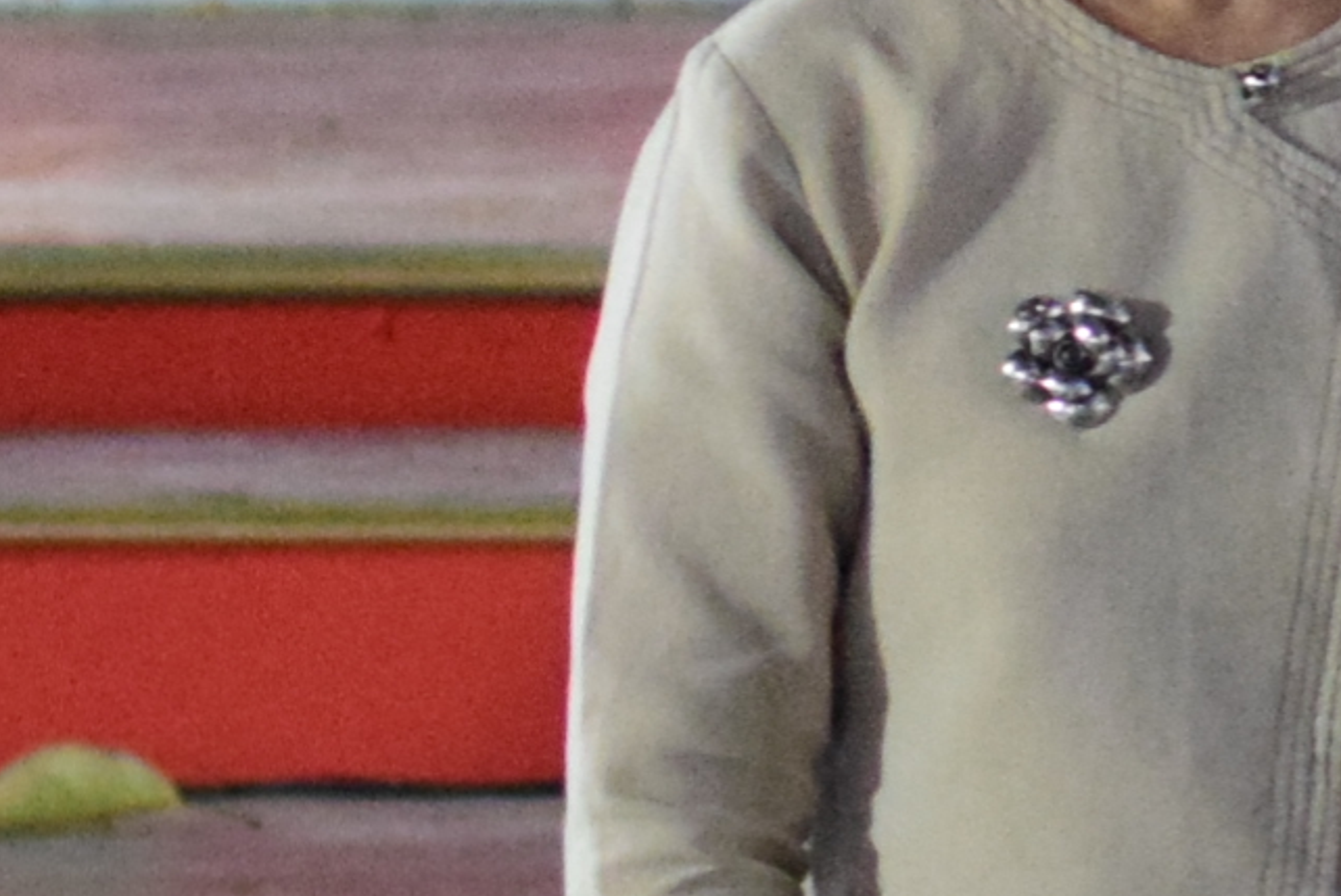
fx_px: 19569
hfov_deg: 3.8
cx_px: 4023
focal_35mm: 525
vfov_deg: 2.6
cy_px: 150
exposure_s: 1/320
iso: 3200
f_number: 3.2
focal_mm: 50
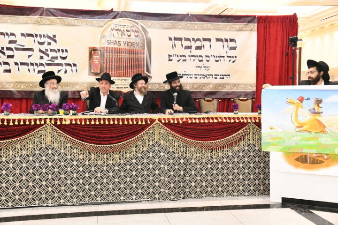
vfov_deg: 30.5
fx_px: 413
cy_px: 112
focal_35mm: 44
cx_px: 169
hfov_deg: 44.5
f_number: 5.6
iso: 4000
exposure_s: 1/160
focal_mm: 44
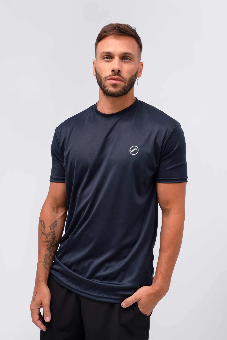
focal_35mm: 43
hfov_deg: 31.2
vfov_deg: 45.4
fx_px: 407
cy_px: 170
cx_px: 114
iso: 250
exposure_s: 1/160
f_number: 9
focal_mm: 43
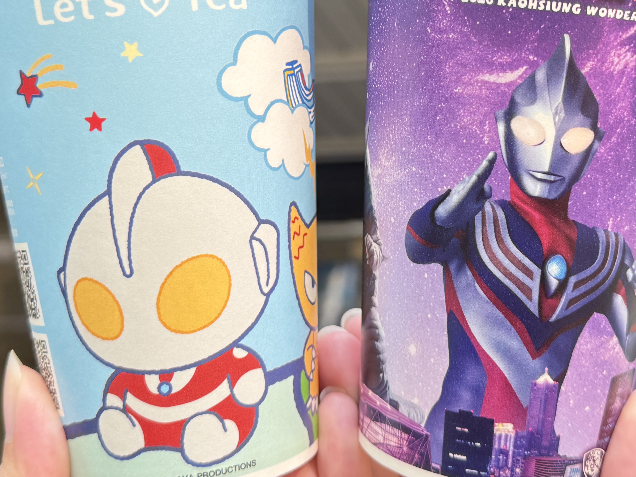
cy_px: 104
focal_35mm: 56
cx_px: 364
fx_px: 1029
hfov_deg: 34.3
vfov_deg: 25.7
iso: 100
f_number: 1.78
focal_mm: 6.76
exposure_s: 1/243
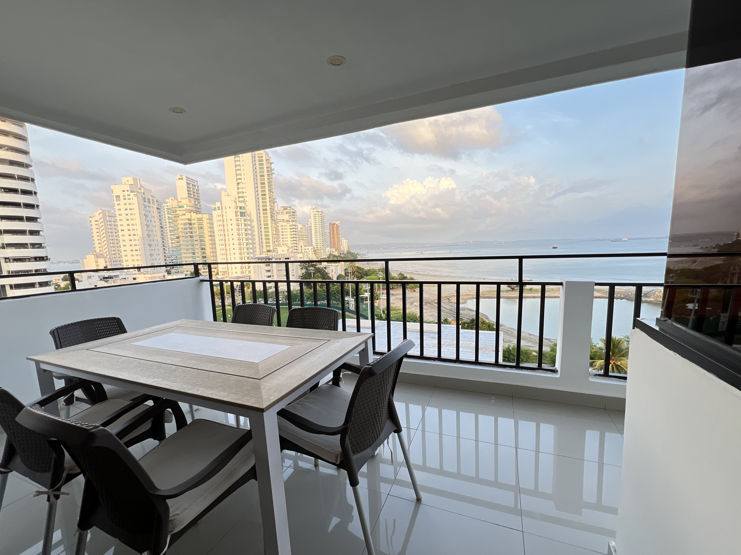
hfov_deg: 102.1
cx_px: 365
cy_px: 290
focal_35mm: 14
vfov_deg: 85.6
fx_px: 300
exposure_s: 1/145
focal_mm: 1.57
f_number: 1.8
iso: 32
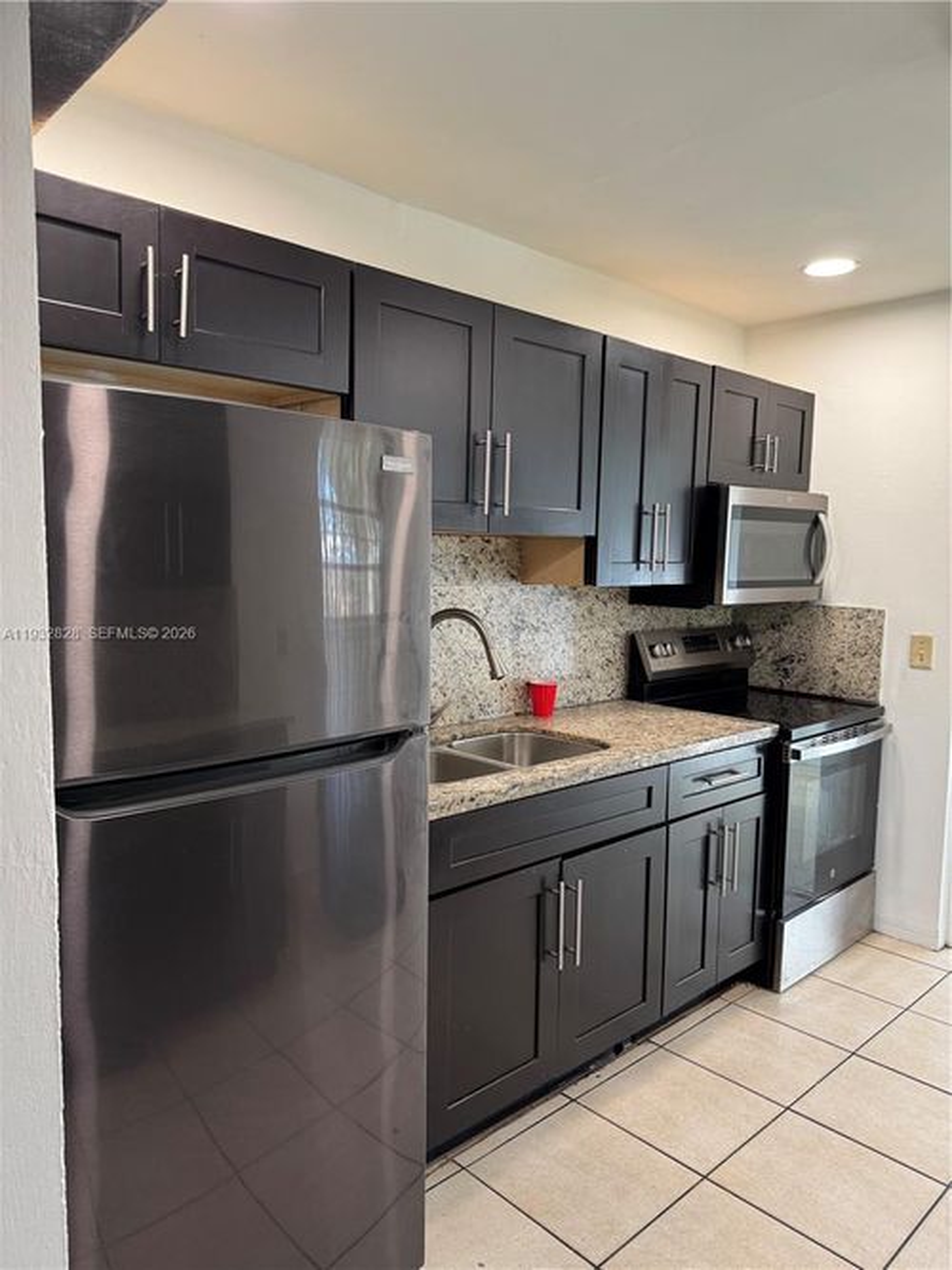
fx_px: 880
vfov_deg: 71.6
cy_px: 635
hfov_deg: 56.8
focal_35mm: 24
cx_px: 476
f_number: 1.78
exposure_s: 1/60
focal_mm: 6.76
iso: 200
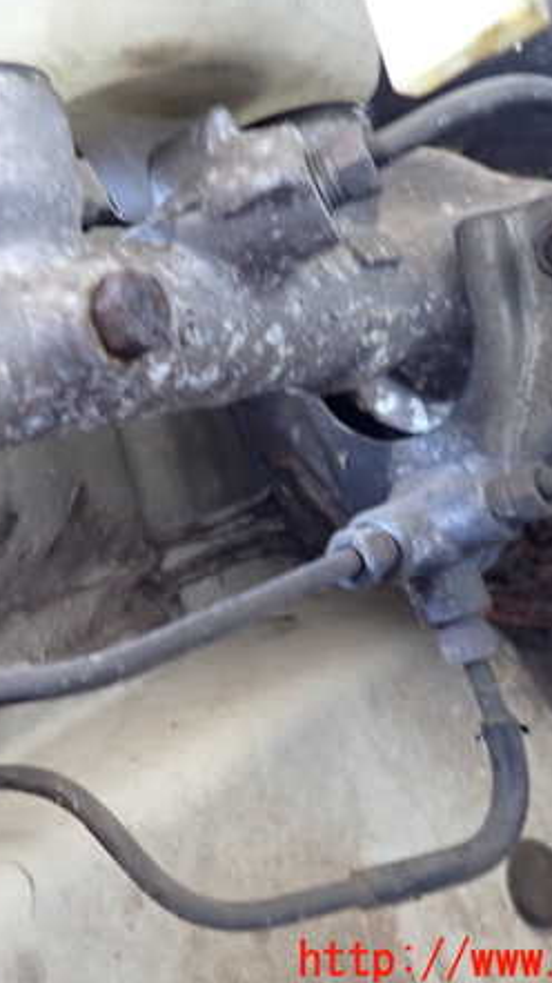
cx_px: 134
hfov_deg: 31.3
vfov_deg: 54.0
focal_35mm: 37
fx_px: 965
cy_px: 489
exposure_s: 1/30
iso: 250
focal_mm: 4.5
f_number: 2
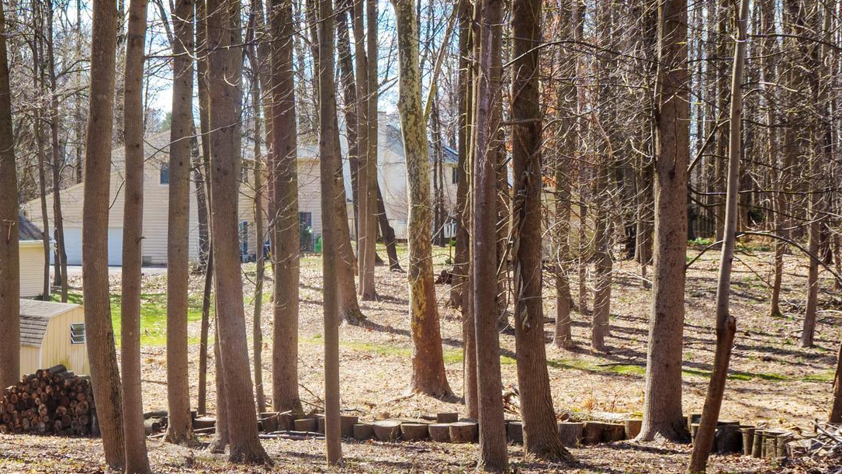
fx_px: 1854
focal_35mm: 83
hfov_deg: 25.4
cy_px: 374
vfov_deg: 14.5
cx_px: 264
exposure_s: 1/400
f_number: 9
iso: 100
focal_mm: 28
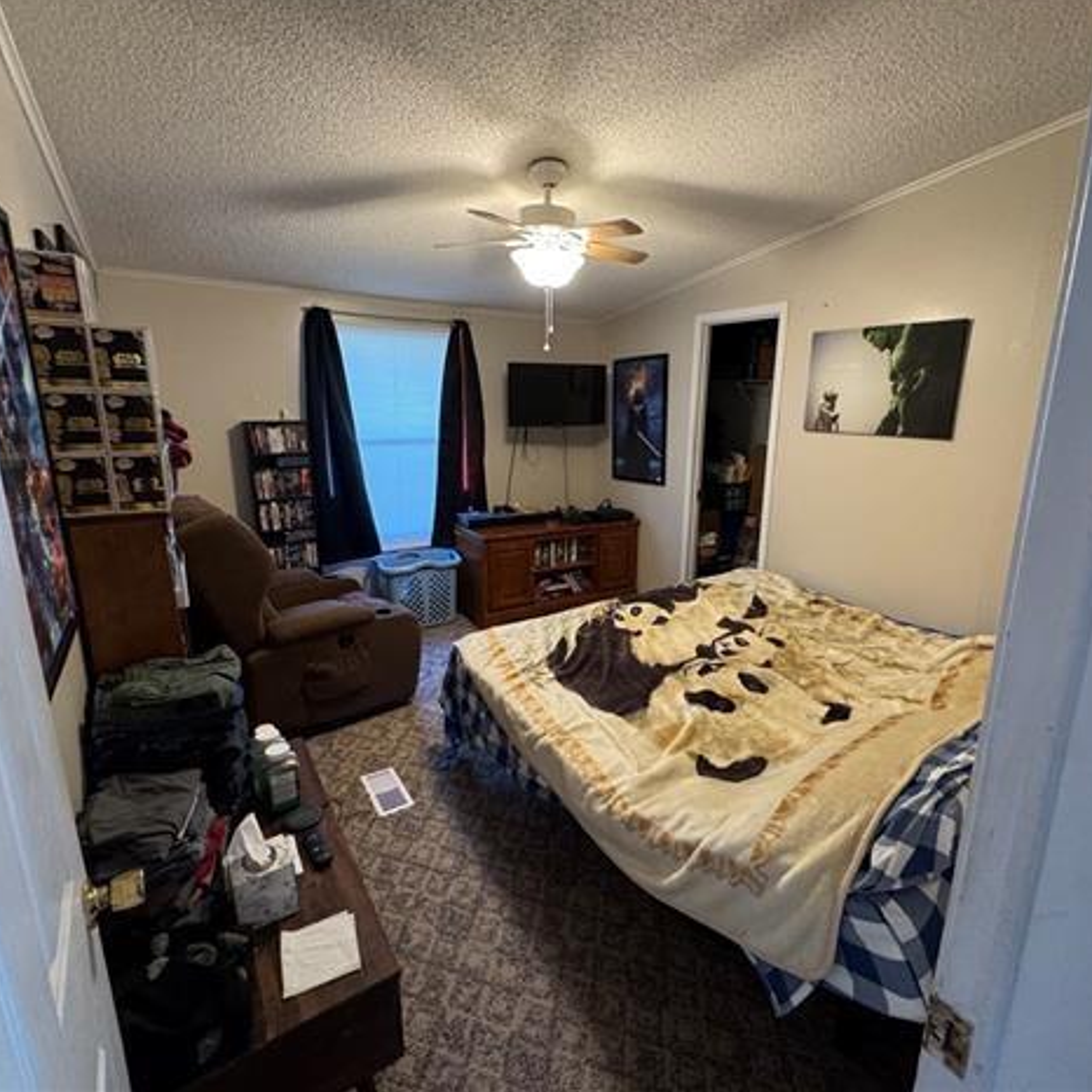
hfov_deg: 83.7
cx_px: 600
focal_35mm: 17
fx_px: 607
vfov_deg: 84.0
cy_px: 532
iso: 500
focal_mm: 2.22
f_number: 2.2
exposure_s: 1/60
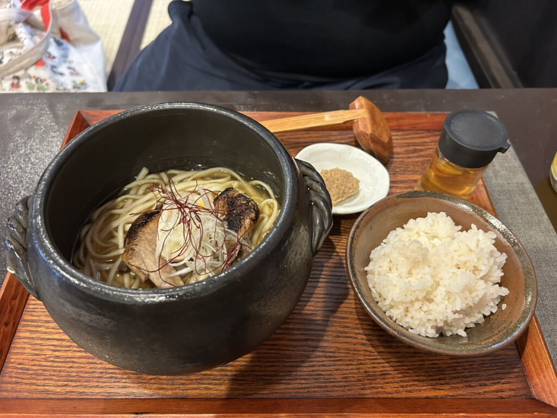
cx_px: 278
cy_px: 209
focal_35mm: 26
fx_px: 418
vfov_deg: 53.1
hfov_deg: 67.3
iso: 500
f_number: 1.5
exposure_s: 1/40
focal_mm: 5.7
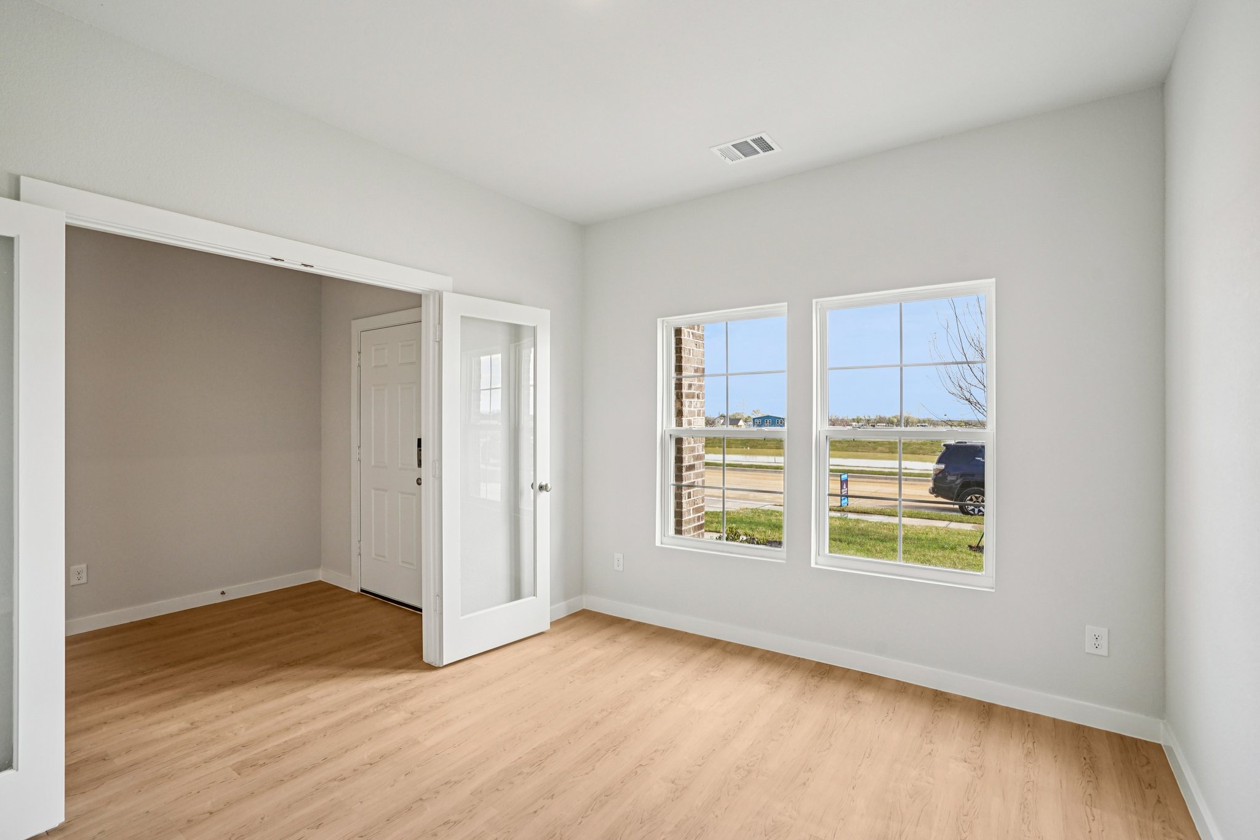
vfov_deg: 73.7
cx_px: 630
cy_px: 420
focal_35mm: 16
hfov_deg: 96.7
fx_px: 560
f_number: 8
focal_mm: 16
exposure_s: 1/60
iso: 250
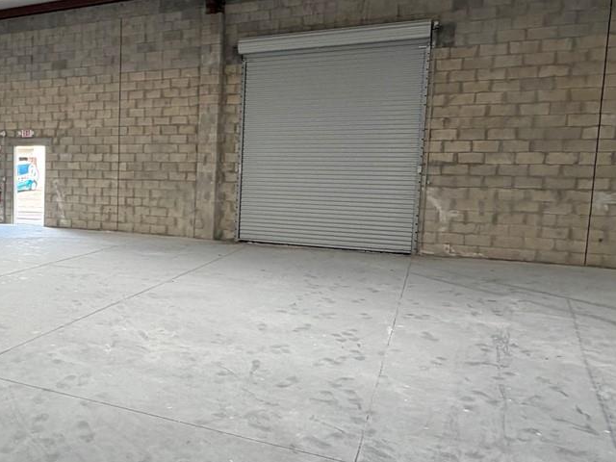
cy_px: 222
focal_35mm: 35
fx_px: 623
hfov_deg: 46.5
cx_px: 41
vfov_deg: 40.7
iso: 100
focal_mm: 2.22
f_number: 2.2
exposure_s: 1/121
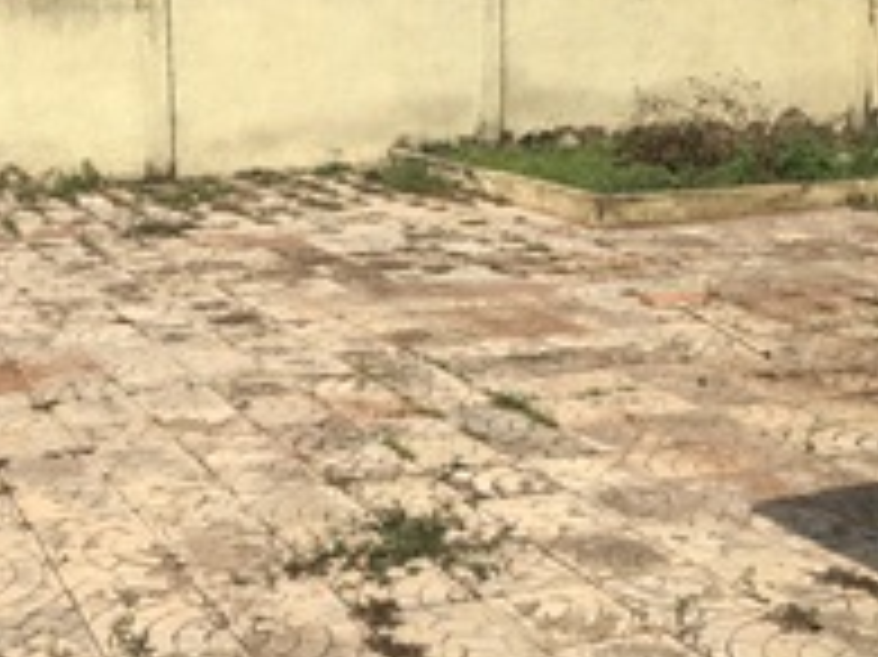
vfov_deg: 24.8
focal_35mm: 58
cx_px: 277
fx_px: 1470
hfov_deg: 32.9
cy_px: 135
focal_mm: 3.99
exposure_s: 1/3205
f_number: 1.8
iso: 20
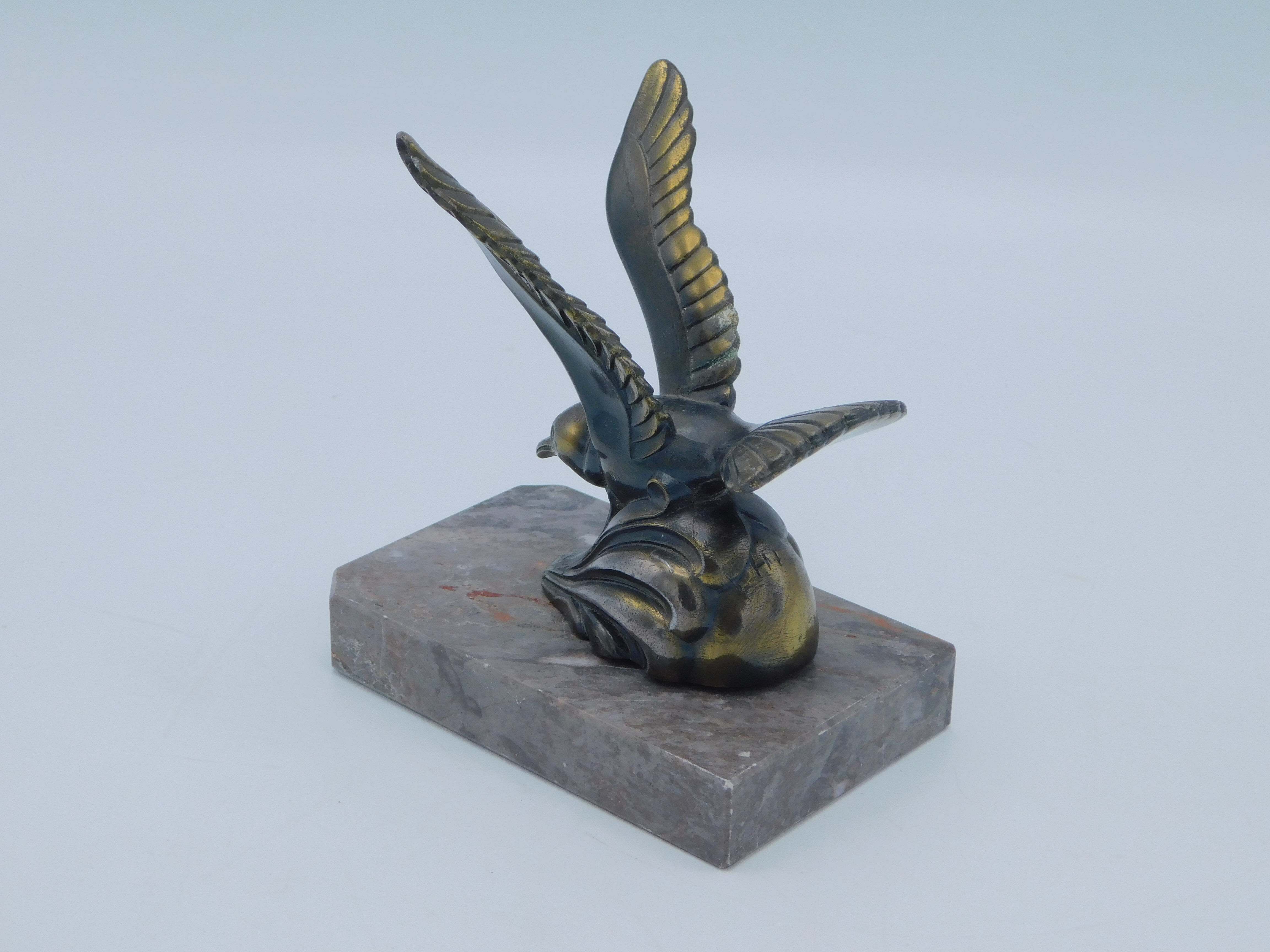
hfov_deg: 27.4
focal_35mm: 71
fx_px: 2605
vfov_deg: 20.7
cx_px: 635
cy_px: 476
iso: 125
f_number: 4.3
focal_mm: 12.6
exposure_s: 1/100
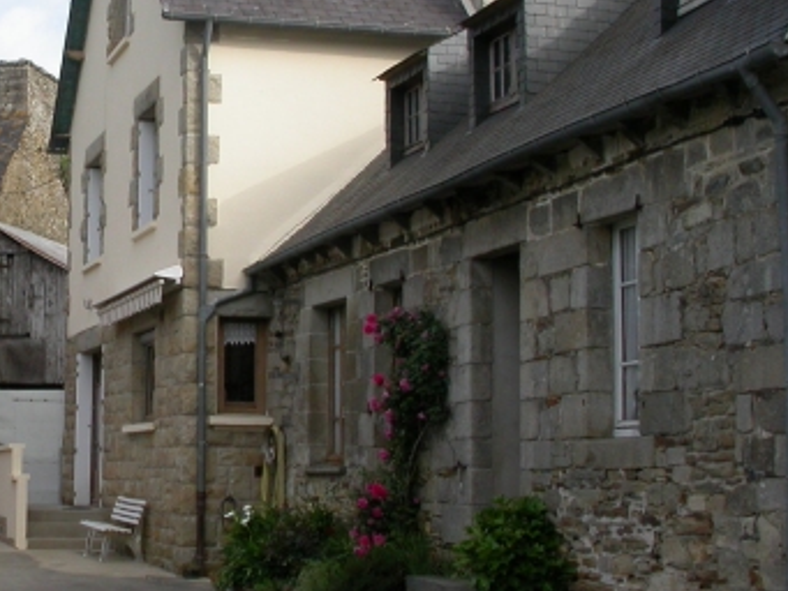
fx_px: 1731
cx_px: 83
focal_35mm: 76
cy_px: 226
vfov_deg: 19.4
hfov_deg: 24.9
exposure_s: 1/217
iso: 100
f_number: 6.7
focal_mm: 7.85
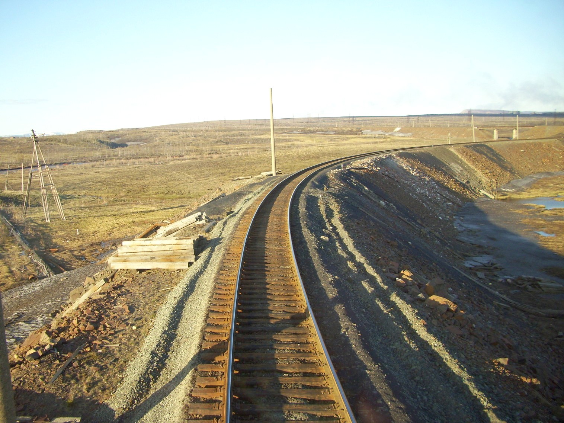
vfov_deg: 41.8
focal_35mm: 34
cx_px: 282
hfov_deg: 54.0
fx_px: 554
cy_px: 212
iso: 80
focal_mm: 5.7
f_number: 2.9
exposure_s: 1/320
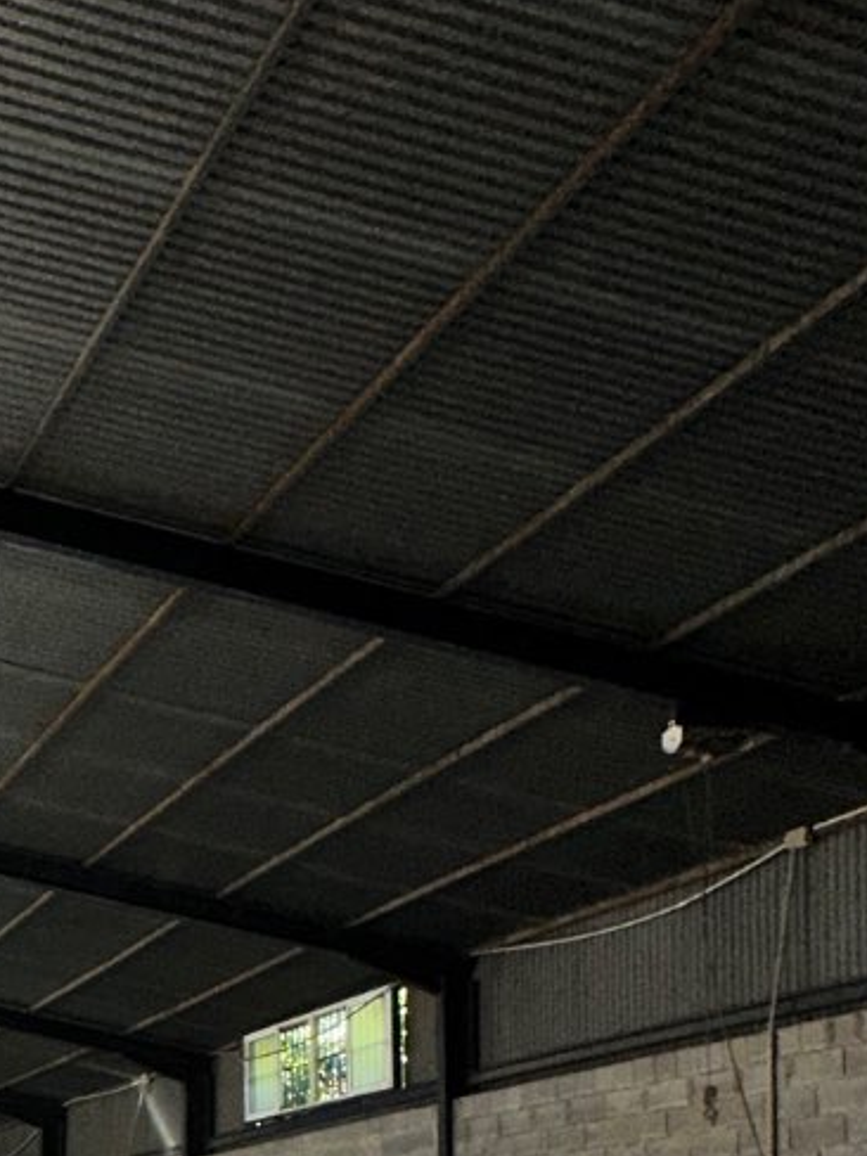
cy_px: 1227
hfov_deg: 26.6
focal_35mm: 43
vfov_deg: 37.7
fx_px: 1436
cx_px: -349
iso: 64
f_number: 2.2
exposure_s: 1/122
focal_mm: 2.22
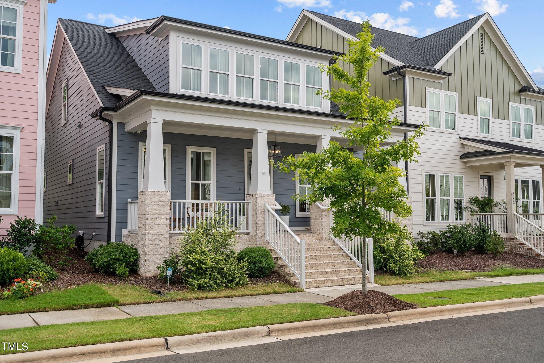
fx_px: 529
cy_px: 182
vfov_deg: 37.8
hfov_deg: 54.4
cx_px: 272
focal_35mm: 35
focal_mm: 35
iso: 100
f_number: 5.6
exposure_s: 1/90
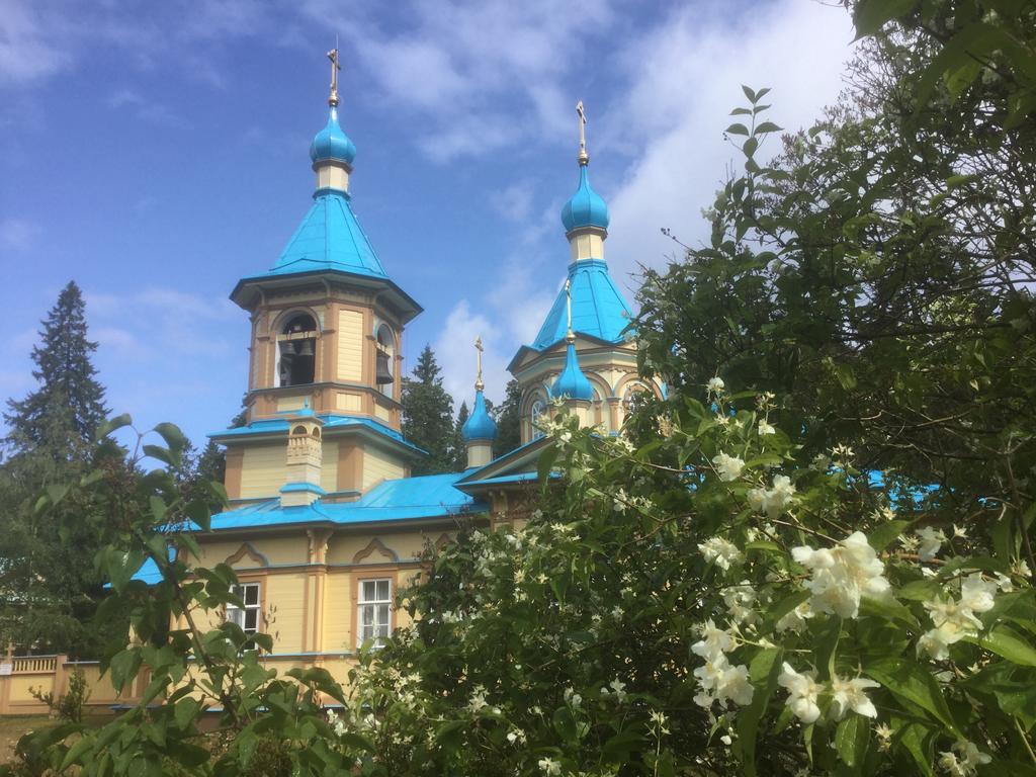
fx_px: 928
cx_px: 518
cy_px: 388
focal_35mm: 31
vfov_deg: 45.4
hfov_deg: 58.4
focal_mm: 3.3
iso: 25
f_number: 2.4
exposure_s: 1/994
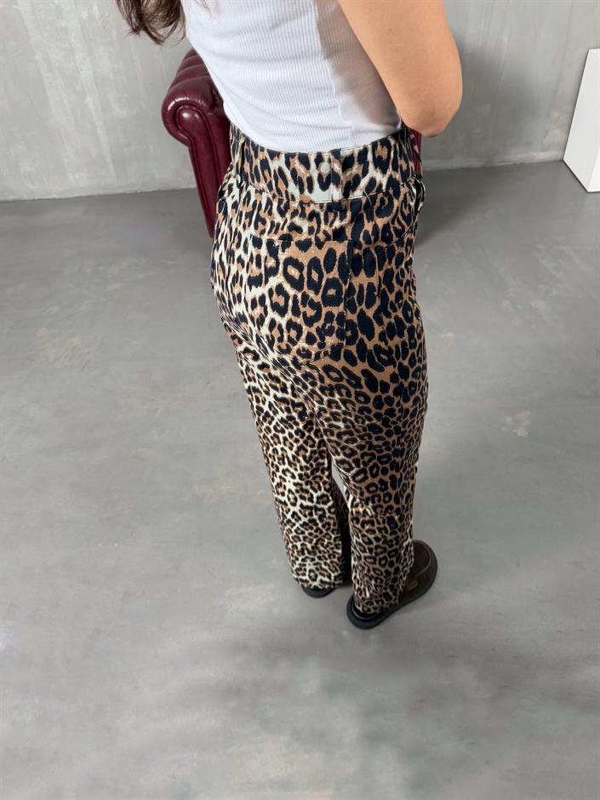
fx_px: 555
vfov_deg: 71.6
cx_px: 300
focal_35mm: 24
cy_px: 400
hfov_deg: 56.8
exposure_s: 1/114
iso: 200
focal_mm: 6.76
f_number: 1.78
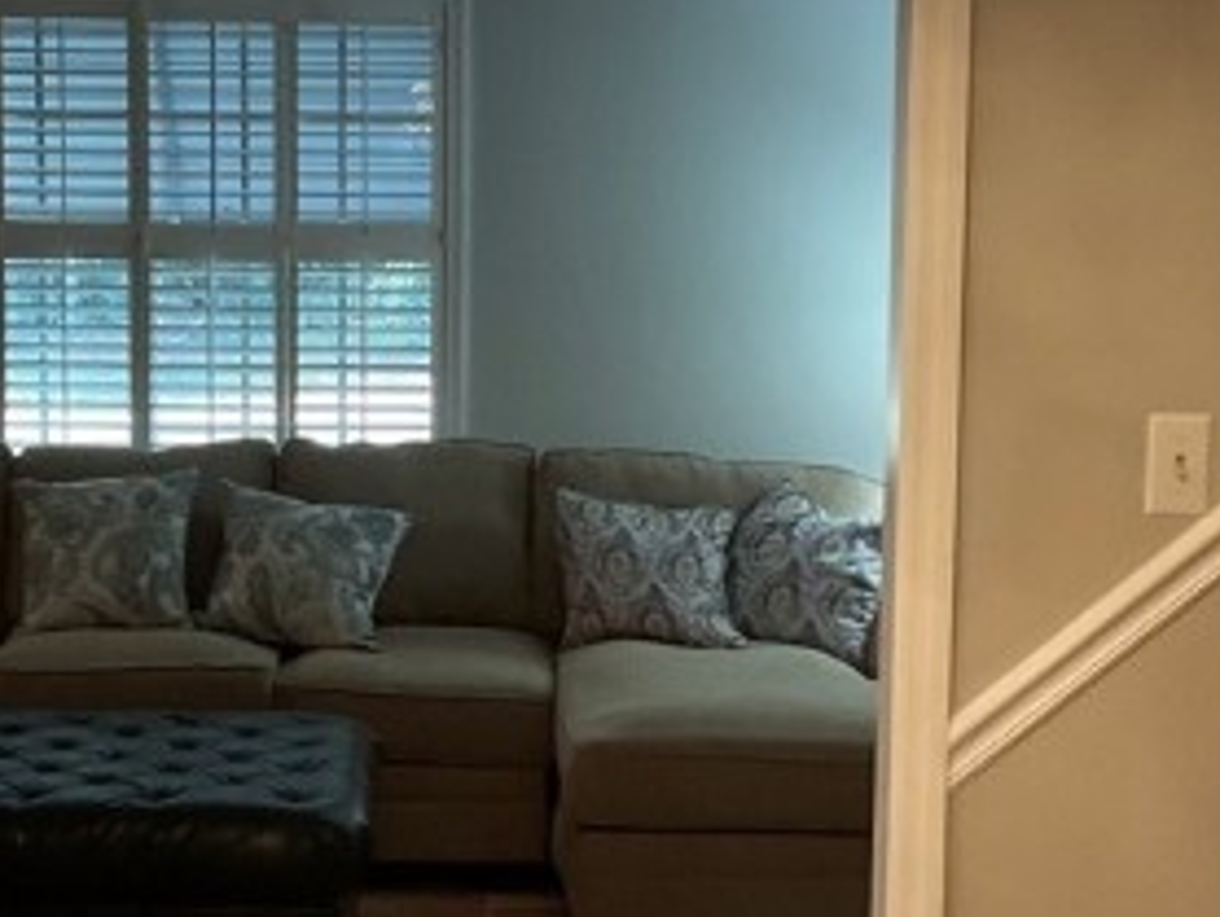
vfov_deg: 18.4
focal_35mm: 80
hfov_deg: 24.3
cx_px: 439
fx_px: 2822
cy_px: 575
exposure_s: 1/60
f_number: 1.8
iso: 125
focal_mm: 3
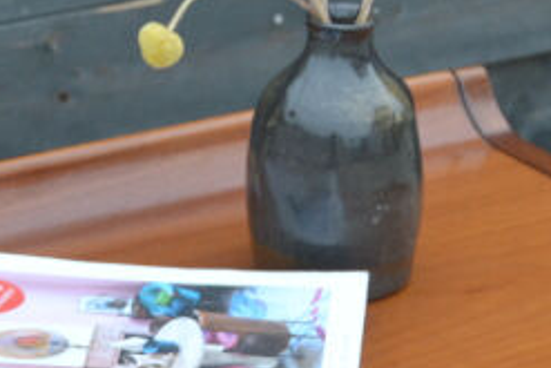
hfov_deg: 8.3
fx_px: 3764
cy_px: 451
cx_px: -67
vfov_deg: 5.6
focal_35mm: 246
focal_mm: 45
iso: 400
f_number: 5.3
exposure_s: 1/100
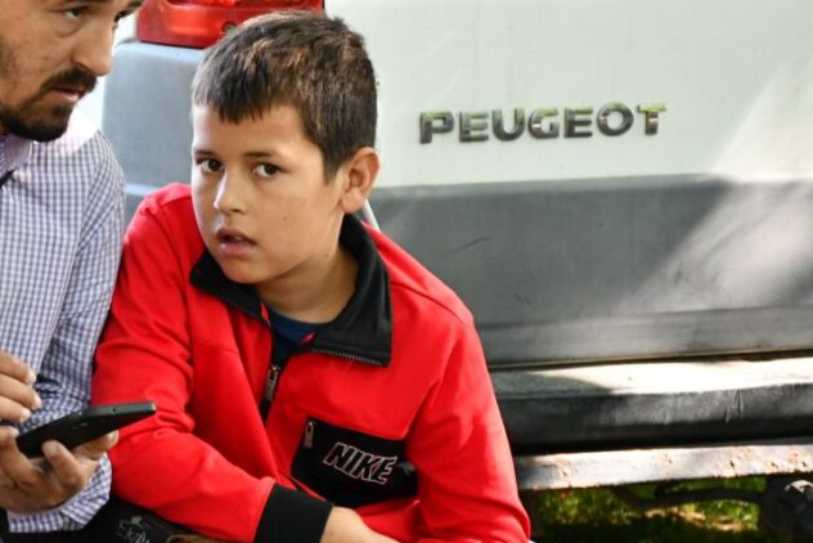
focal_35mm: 253
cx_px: 235
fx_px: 5716
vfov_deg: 5.4
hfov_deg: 8.1
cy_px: 309
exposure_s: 1/125
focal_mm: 85
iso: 1800
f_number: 5.3
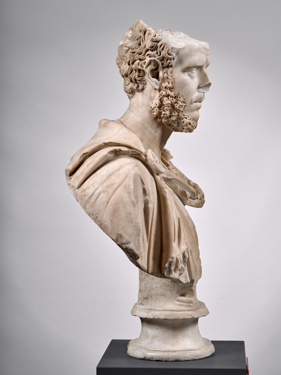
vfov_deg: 30.7
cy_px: 188
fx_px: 682
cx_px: 140
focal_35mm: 63
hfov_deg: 23.3
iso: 100
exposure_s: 1/125
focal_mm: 80
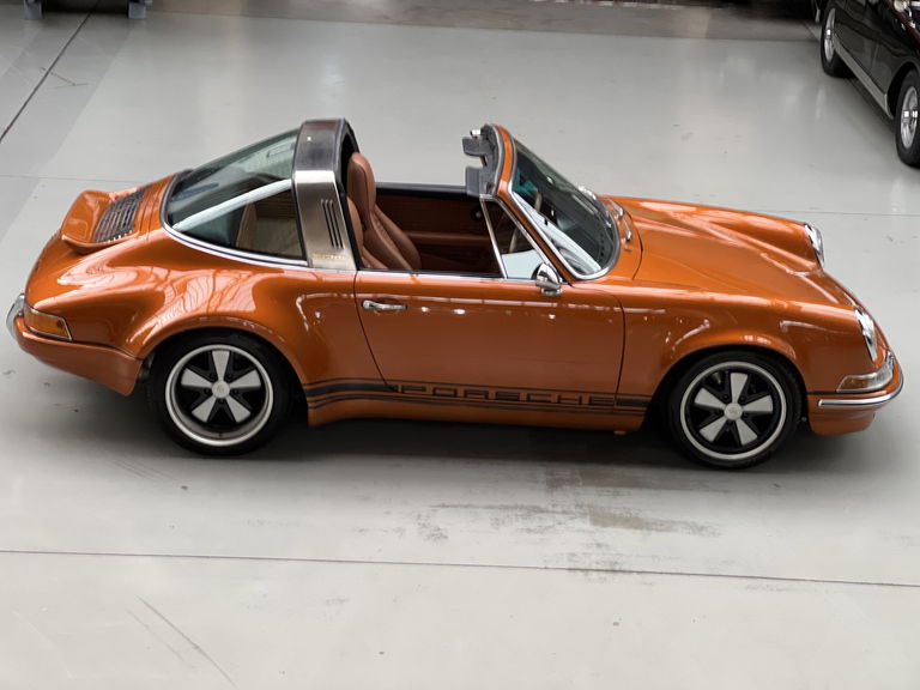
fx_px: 2046
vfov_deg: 19.1
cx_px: 460
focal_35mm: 77
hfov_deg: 25.3
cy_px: 345
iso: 250
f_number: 2.8
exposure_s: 1/40
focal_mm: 9
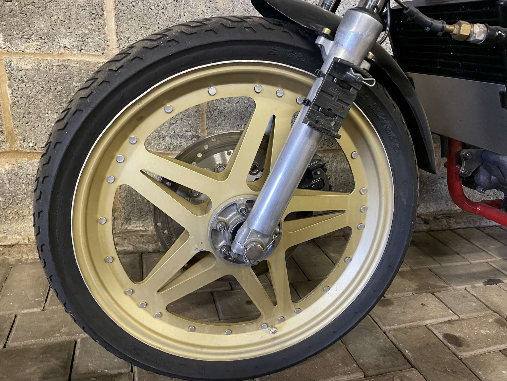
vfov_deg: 53.1
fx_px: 381
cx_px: 254
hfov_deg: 67.3
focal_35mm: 26
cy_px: 190
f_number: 1.6
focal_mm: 4.2
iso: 500
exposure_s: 1/33
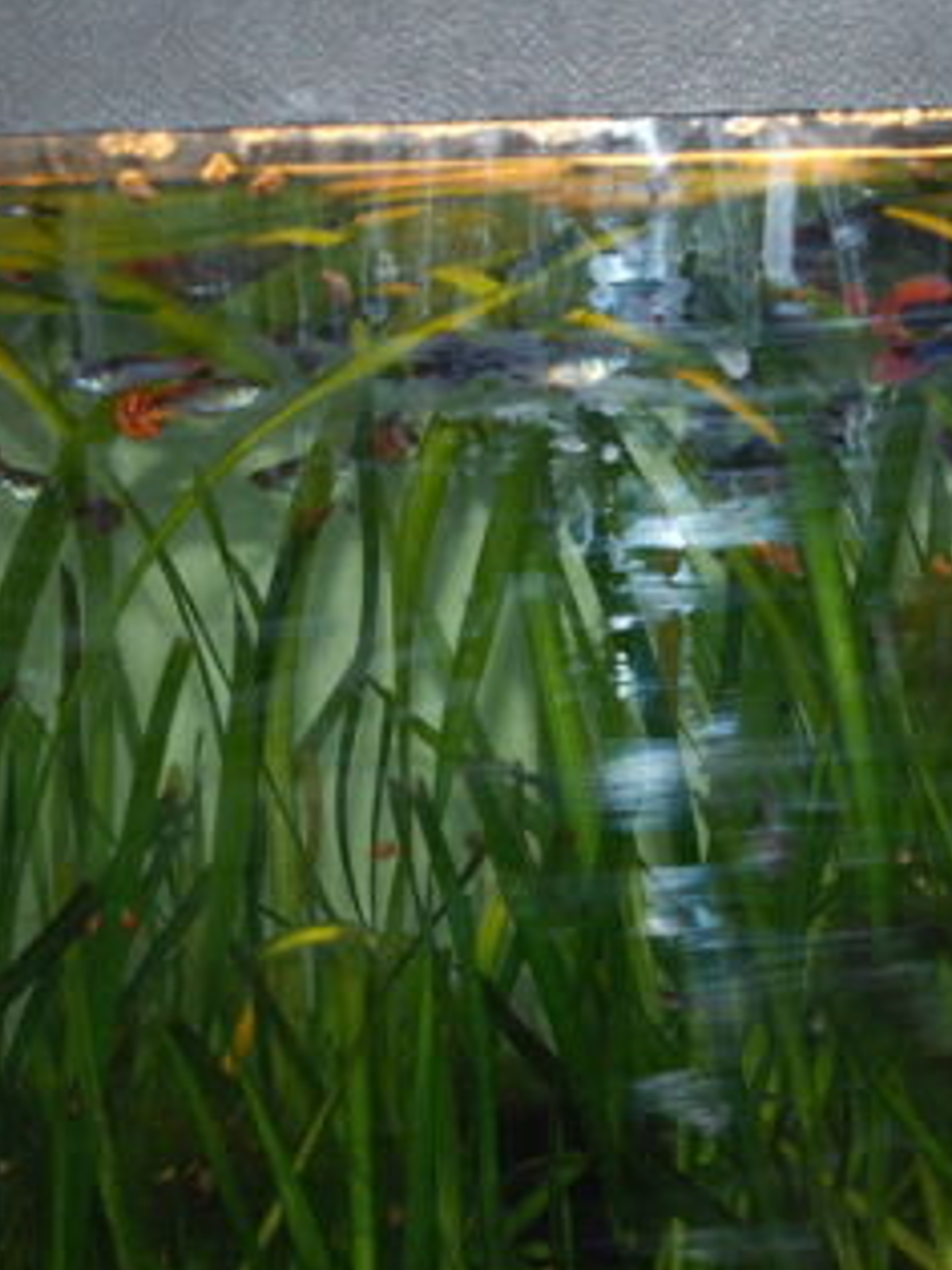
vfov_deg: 16.3
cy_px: 635
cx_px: 678
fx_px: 4430
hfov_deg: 12.2
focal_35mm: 121
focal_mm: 55
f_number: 5.6
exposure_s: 1/60
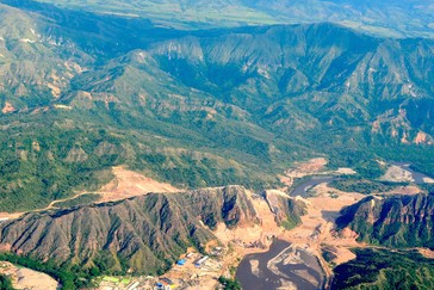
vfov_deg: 19.8
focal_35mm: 69
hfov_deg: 29.2
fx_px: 832
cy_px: 140
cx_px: 252
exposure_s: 1/250
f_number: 8
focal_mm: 28
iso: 140
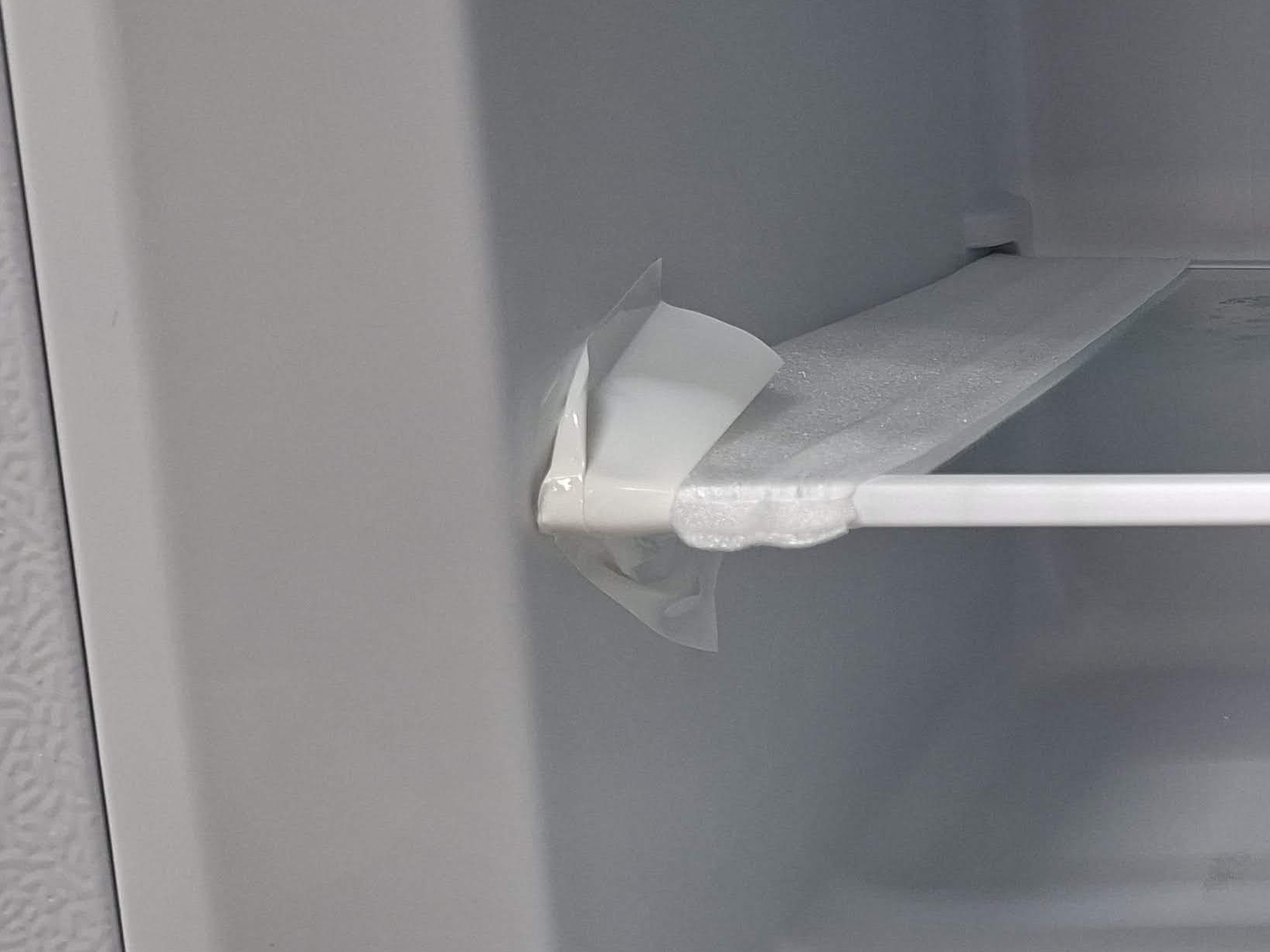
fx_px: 2054
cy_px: 389
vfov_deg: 26.1
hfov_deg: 29.4
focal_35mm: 56
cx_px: 1534
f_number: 1.8
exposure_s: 1/50
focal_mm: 5.54
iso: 200
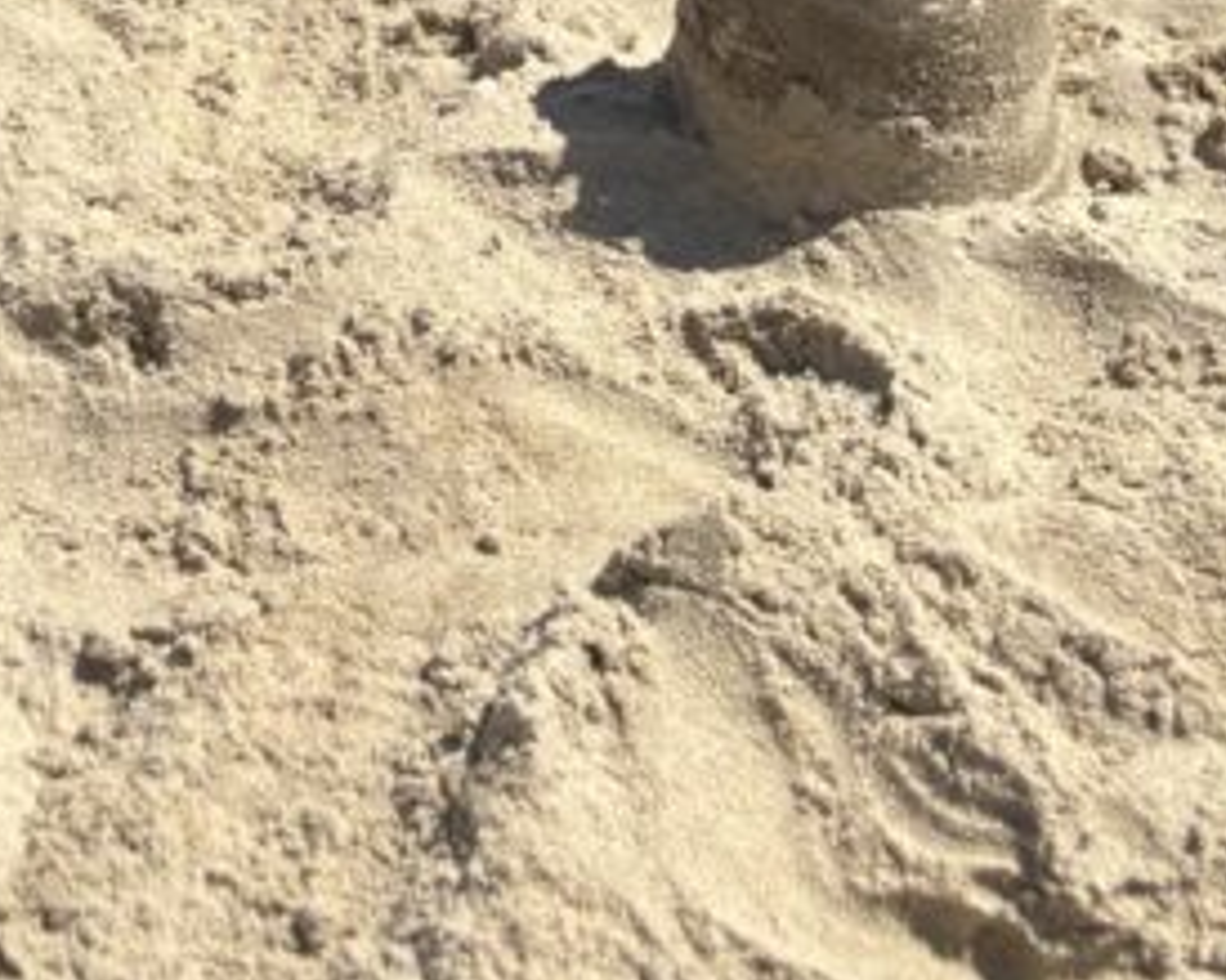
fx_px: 3446
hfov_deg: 20.0
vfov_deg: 14.0
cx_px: 286
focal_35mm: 95
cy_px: -908
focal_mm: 5.96
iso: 50
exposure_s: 1/5814
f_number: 1.6
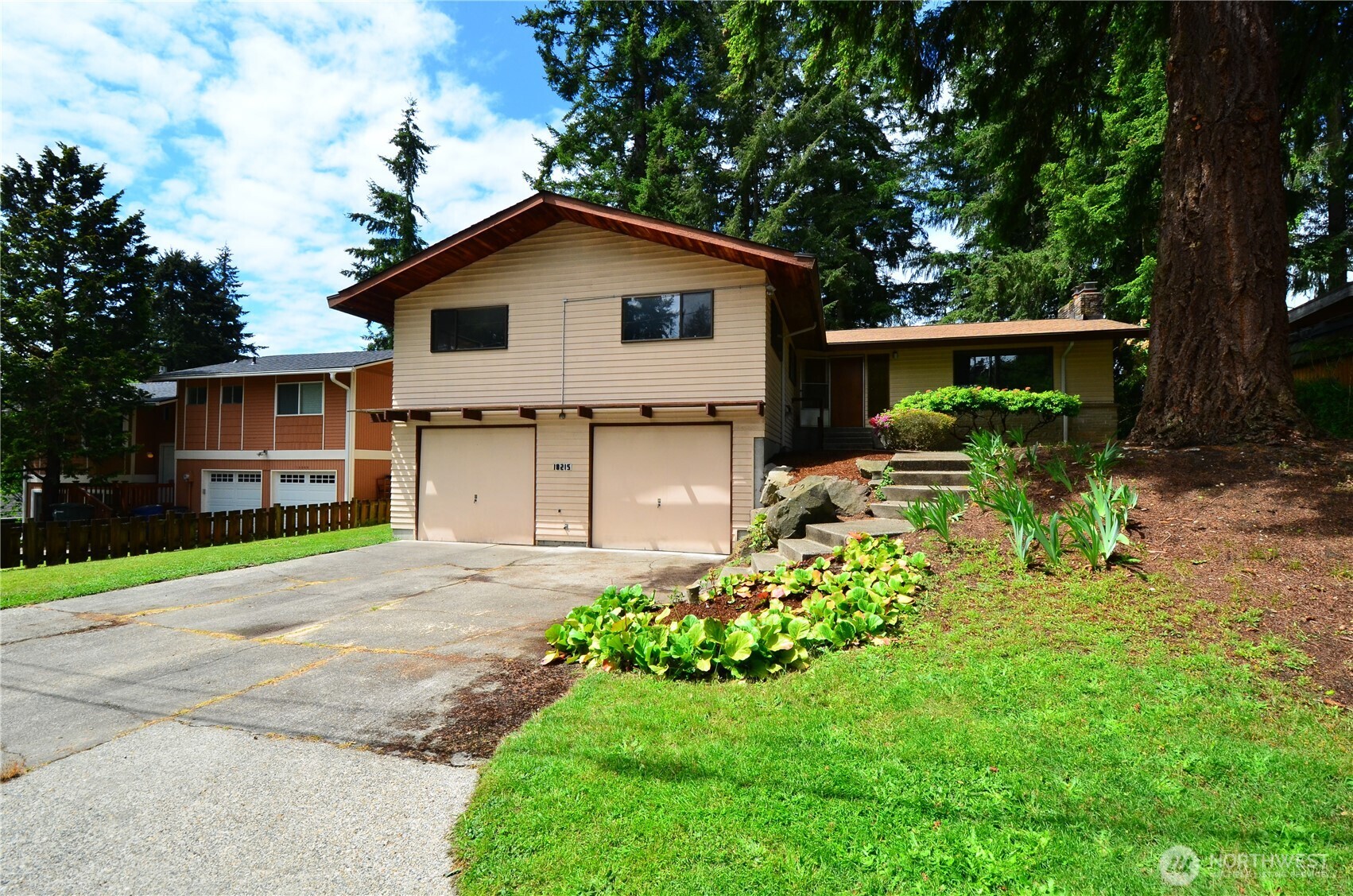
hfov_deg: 100.5
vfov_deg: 77.1
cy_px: 448
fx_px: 563
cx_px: 676
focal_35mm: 15
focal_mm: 10
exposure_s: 1/500
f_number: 10
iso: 500
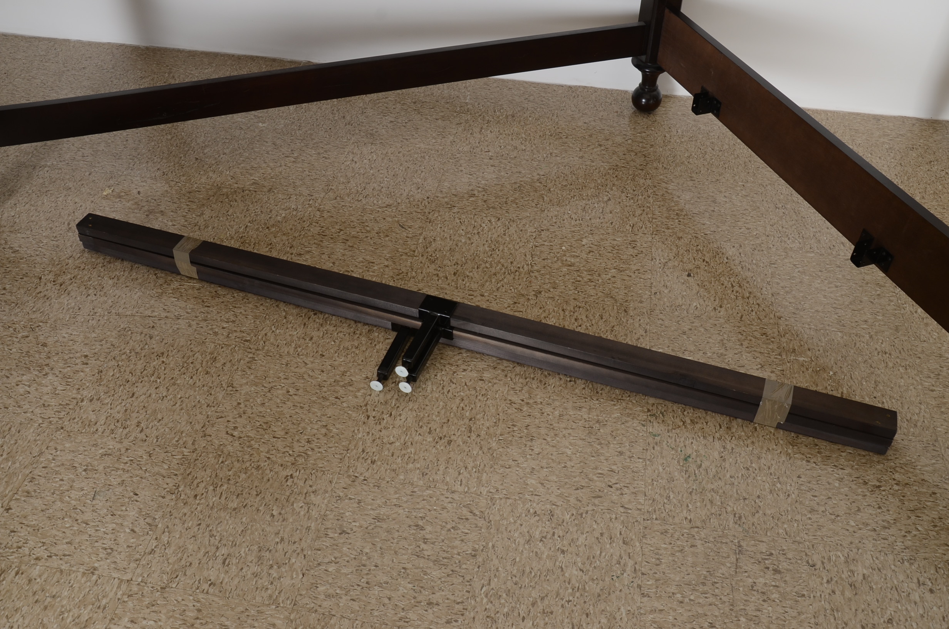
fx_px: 868
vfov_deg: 39.8
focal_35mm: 33
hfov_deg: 57.3
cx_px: 474
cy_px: 314
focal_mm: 22
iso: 200
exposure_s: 1/80
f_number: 9
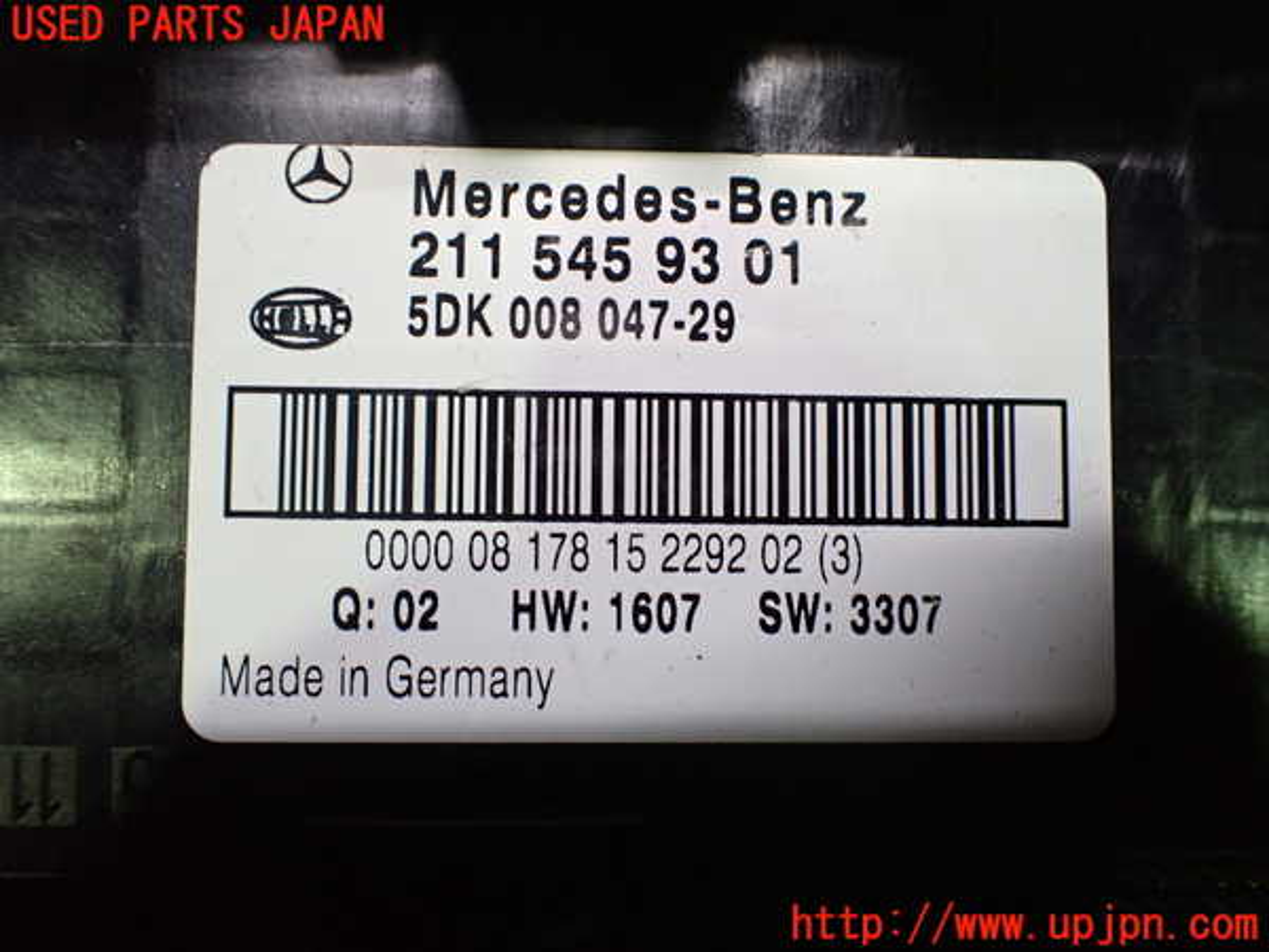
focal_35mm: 30
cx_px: 634
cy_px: 476
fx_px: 1100
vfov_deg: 46.8
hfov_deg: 60.0
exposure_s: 1/100
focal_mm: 5.4
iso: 800
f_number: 2.3
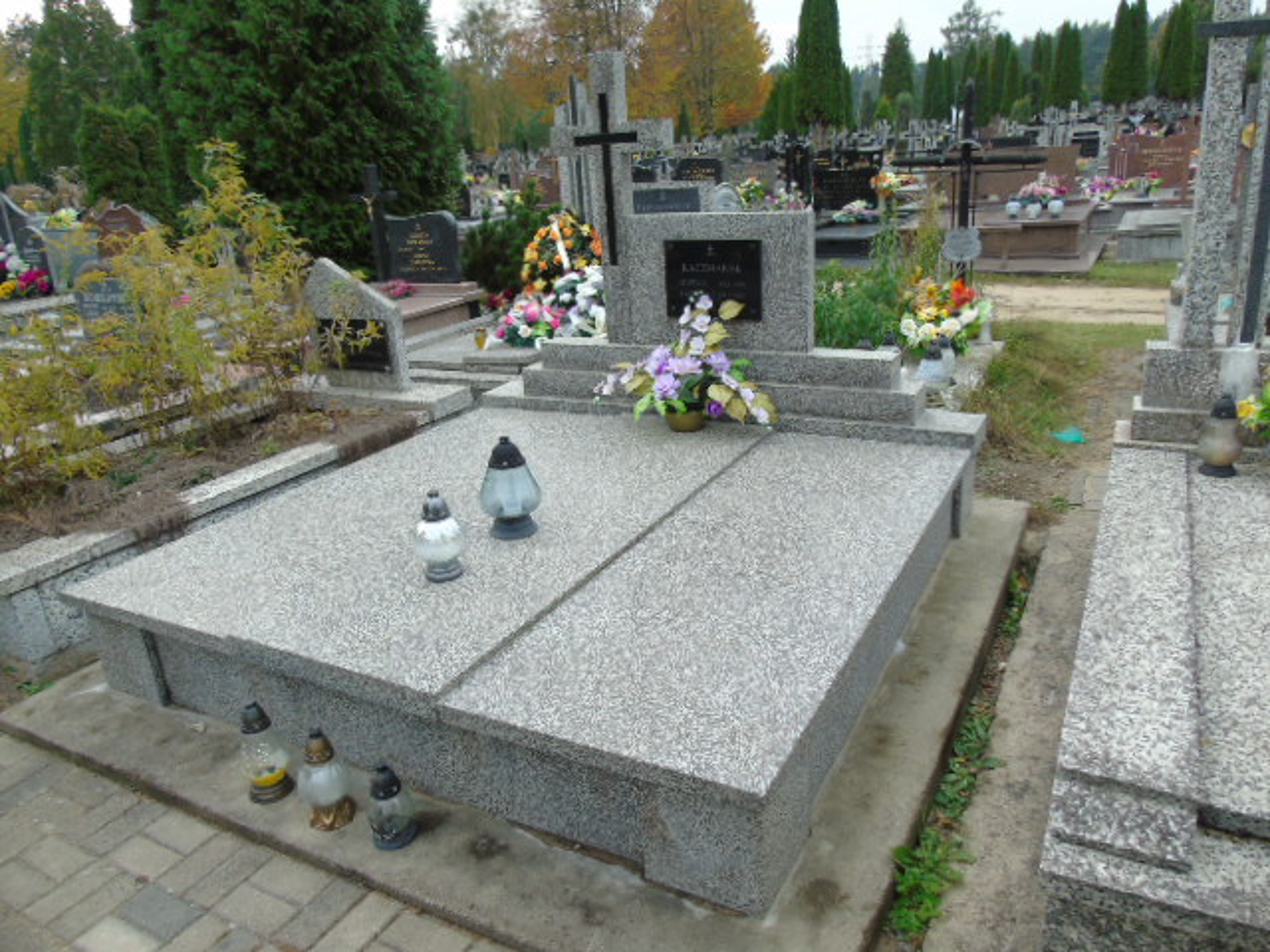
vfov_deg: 54.9
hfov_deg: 69.4
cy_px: 476
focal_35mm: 25
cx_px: 635
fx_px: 917
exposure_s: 1/125
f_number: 3.4
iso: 80
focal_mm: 4.4
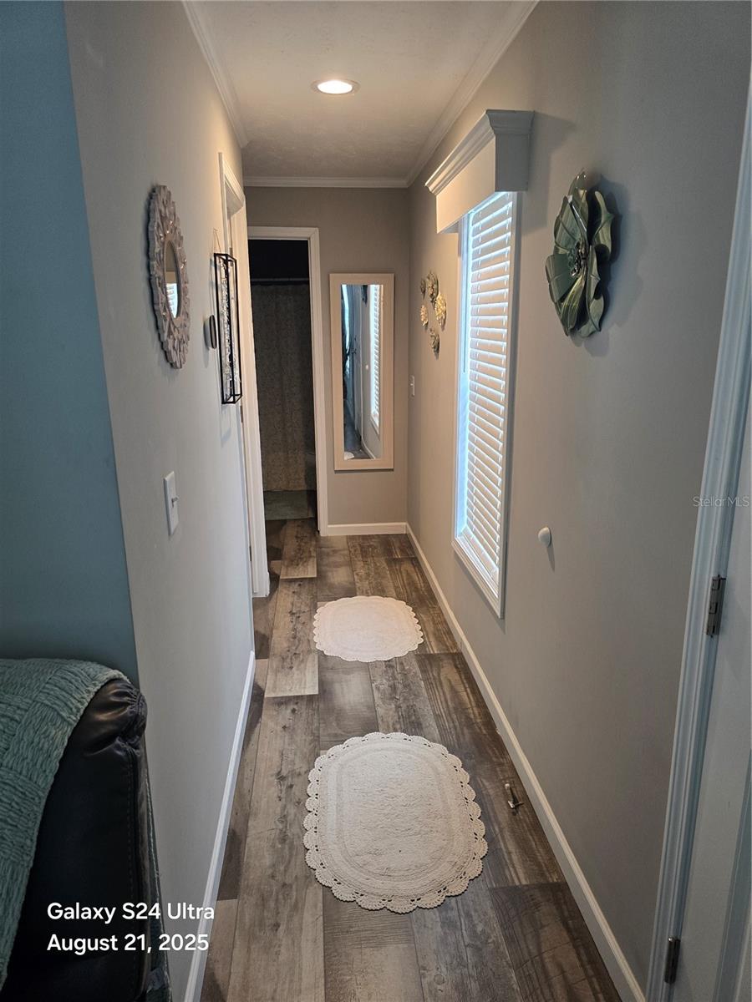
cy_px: 501
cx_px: 376
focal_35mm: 23
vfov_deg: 73.9
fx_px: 666
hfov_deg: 58.9
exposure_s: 1/120
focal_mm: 6.3
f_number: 1.7
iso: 250
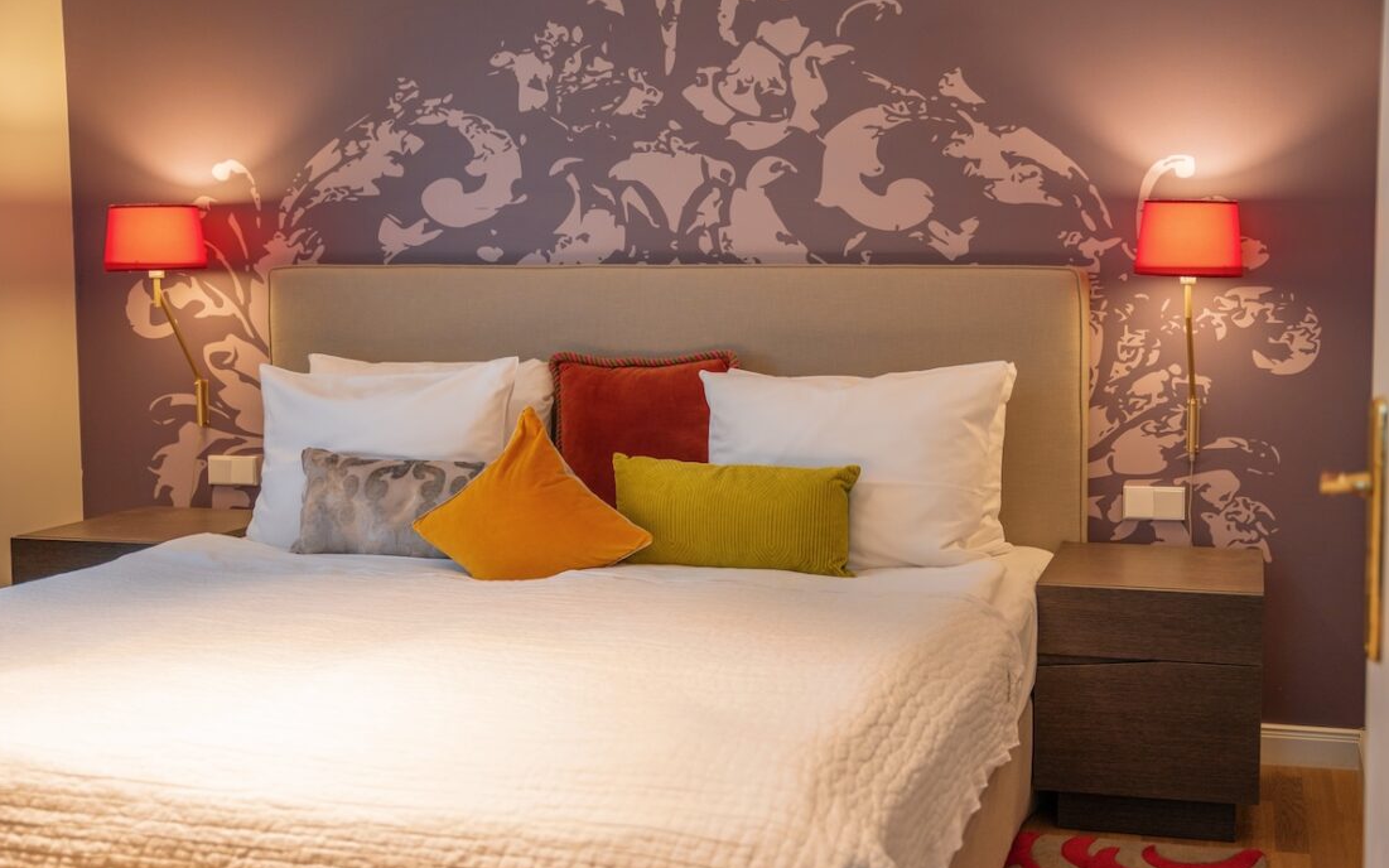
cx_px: 690
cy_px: 463
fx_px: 1428
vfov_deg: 33.8
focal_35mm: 38
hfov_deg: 51.9
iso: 320
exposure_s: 1/40
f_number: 2.8
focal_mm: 36.7
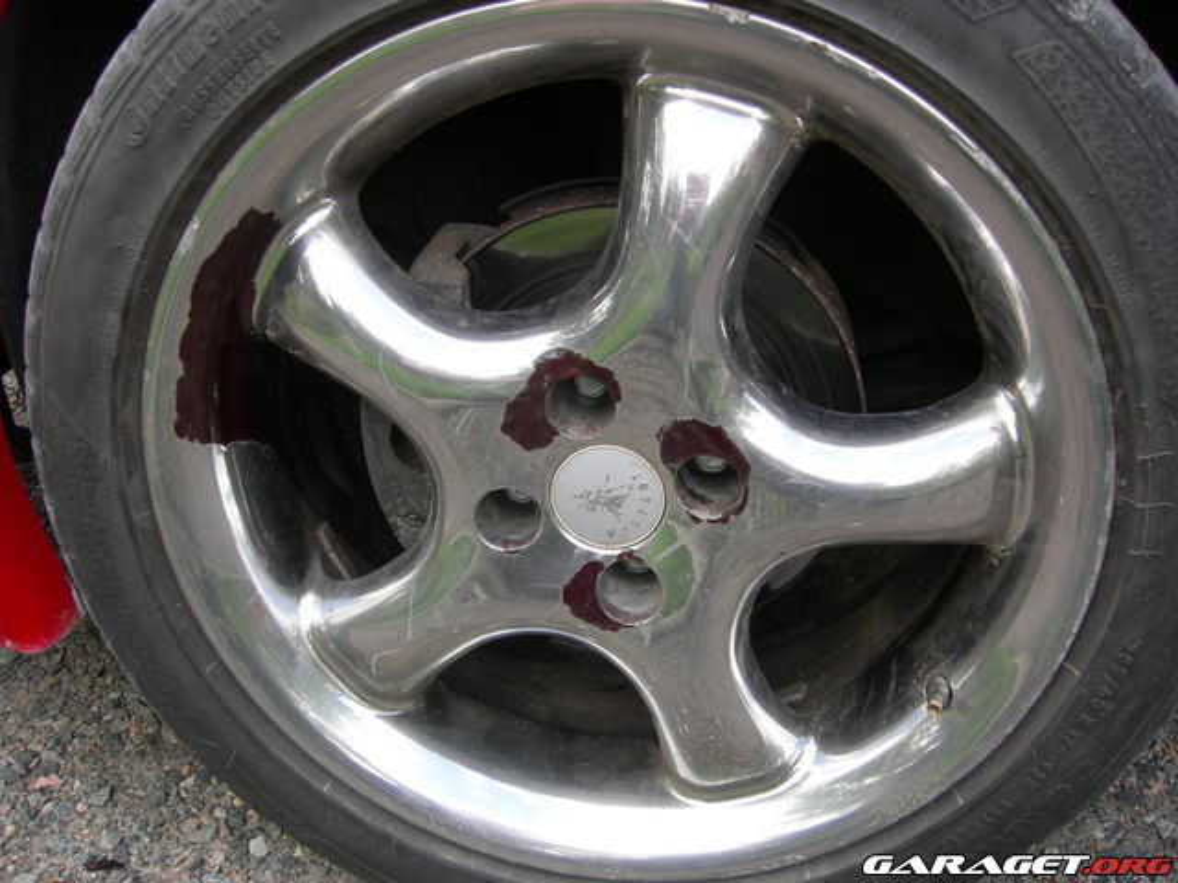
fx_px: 1225
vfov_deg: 39.7
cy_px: 442
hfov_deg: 51.4
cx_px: 589
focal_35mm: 36
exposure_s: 1/77.4
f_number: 3.4
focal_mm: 7.5
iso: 64
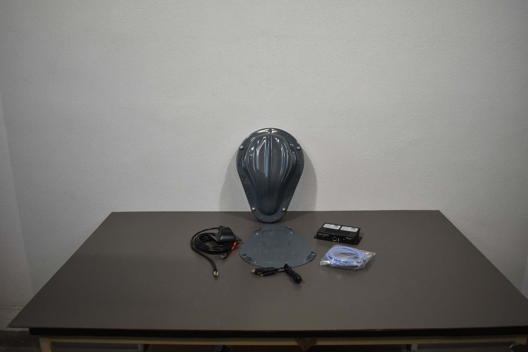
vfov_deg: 41.7
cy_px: 176
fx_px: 462
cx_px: 264
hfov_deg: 59.5
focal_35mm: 32
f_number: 3.8
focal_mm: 21
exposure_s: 1/250
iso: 450
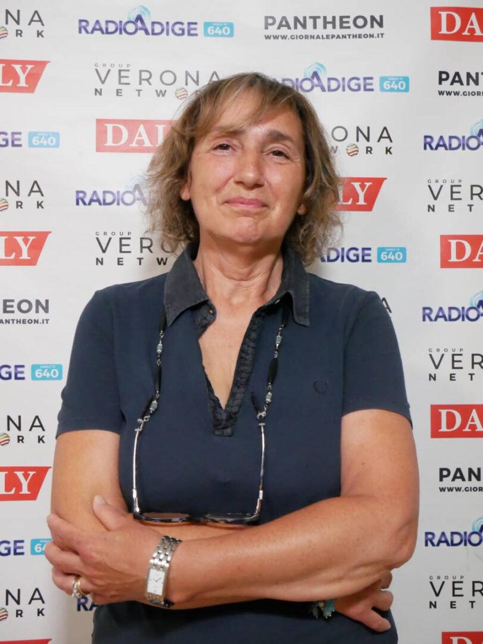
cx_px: 242
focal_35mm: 46
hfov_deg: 31.5
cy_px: 322
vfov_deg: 41.2
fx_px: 855
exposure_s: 1/125
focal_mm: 23
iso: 5000
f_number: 8
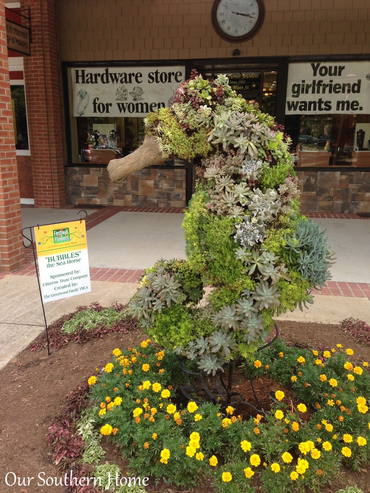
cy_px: 246
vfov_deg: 55.4
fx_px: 470
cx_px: 185
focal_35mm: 33
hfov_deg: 42.9
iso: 50
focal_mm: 4.12
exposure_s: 1/303
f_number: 2.4
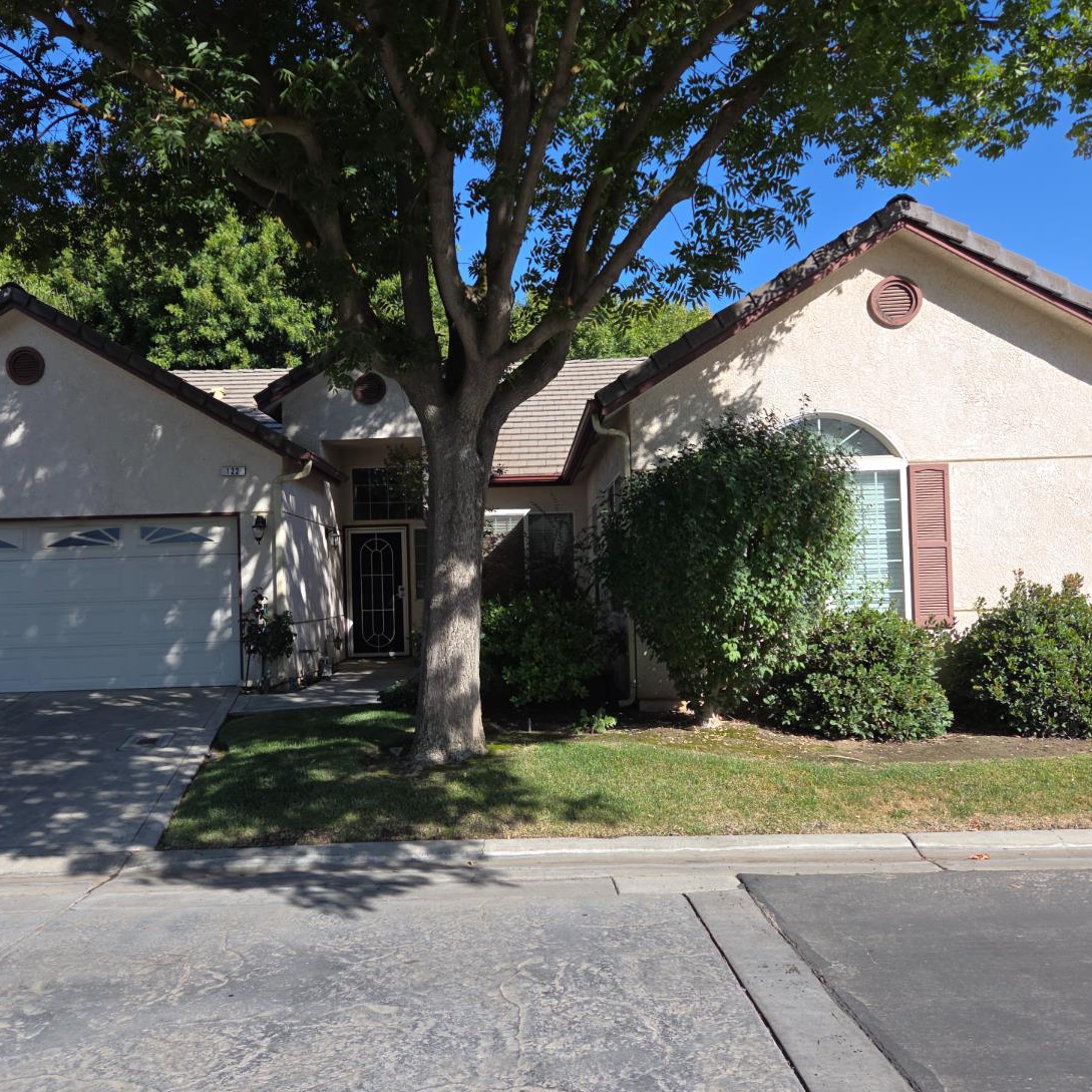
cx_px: 491
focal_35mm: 28
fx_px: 999
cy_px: 548
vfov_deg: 57.3
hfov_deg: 57.2
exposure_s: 1/1167
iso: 25
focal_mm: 5.4
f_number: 1.8
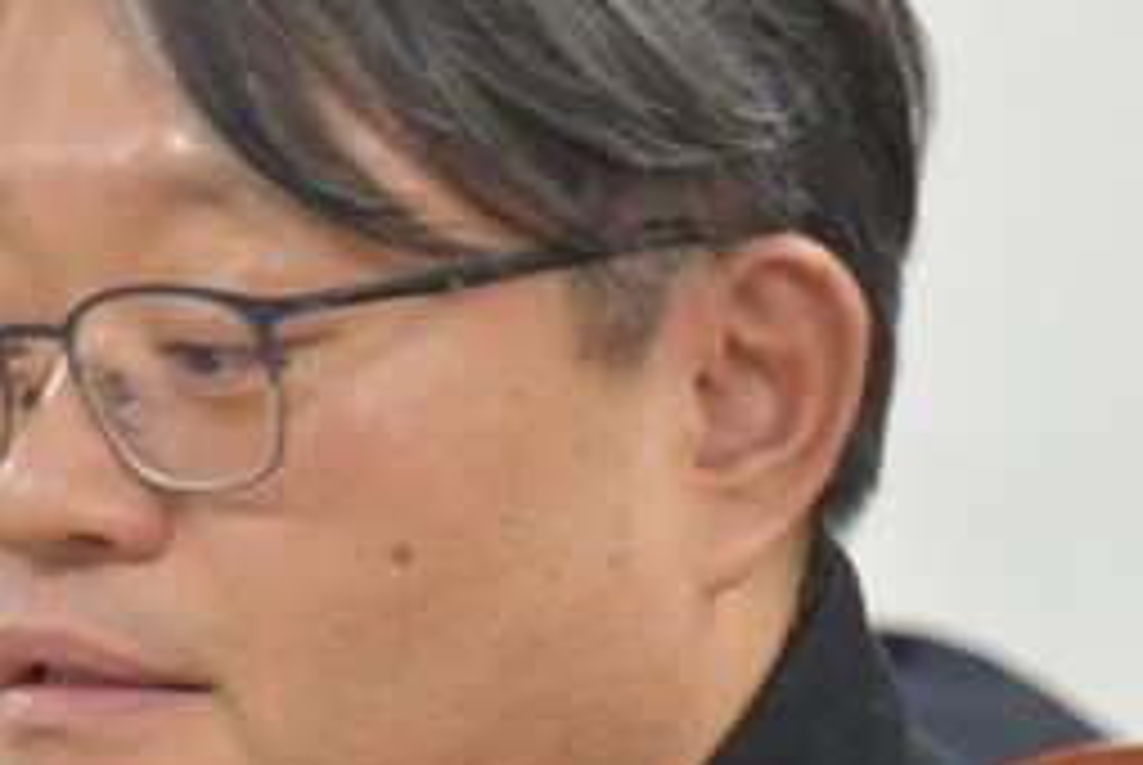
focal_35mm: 592
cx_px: 356
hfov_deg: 3.5
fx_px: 18817
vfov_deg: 2.3
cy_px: 853
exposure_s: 1/20
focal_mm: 98
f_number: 5.6
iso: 500
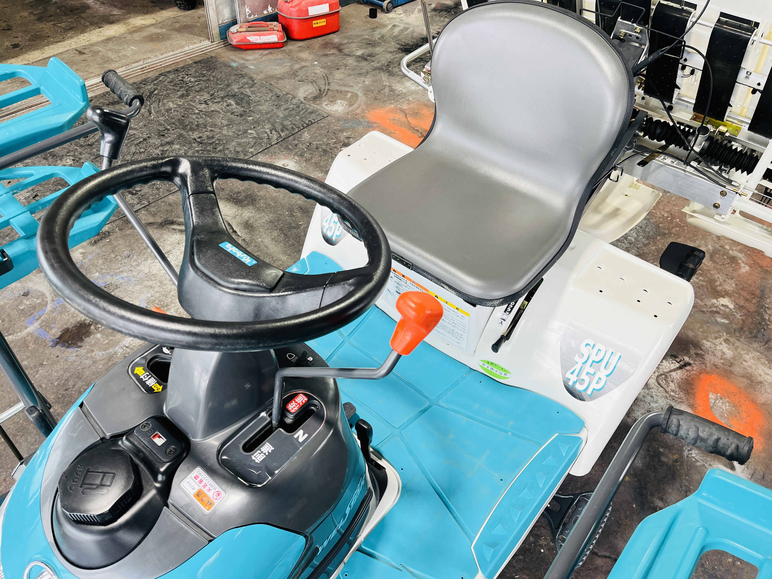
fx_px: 580
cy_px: 290
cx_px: 386
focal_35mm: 26
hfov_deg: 67.3
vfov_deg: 53.1
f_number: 1.6
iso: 64
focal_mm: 5.1
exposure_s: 1/121
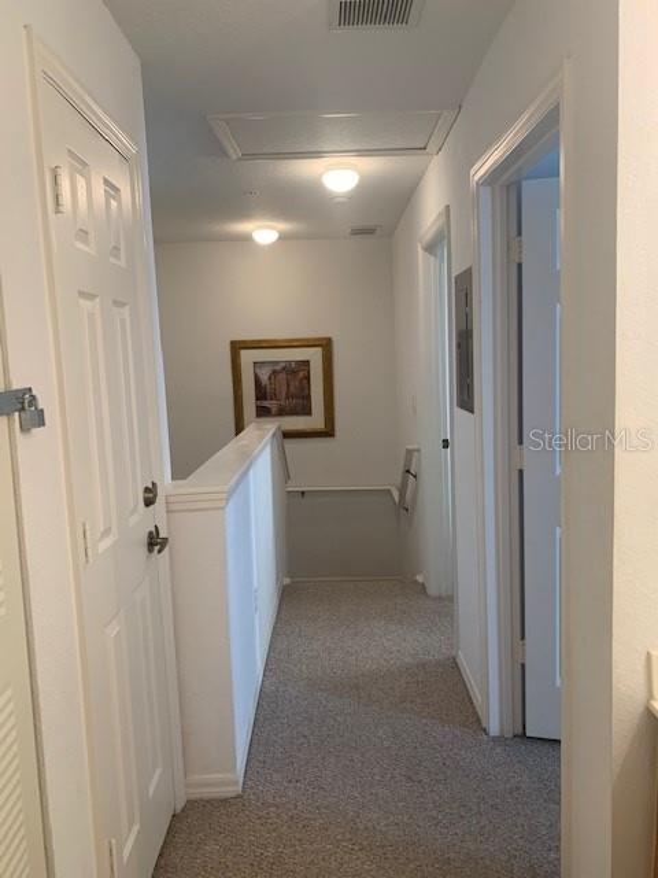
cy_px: 439
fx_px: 659
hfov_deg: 53.1
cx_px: 329
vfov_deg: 67.3
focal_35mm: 26
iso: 100
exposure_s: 1/60
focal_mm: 4.25
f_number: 1.8
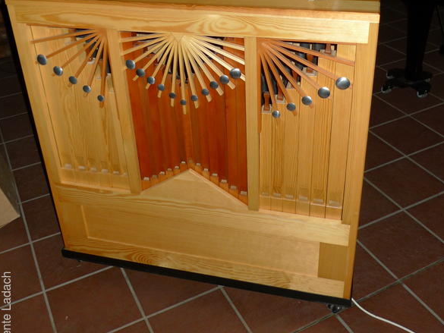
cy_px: 96
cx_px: 219
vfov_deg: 34.6
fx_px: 526
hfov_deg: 45.8
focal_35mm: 41
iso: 125
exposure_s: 1/30
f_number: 2
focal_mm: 5.1
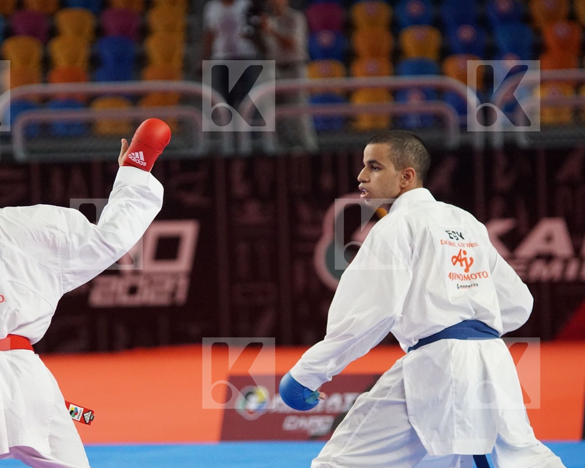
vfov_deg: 6.5
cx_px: 239
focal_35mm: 237
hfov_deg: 8.2
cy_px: 234
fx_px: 4103
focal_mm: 140
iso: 3200
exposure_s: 1/2000
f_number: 2.8
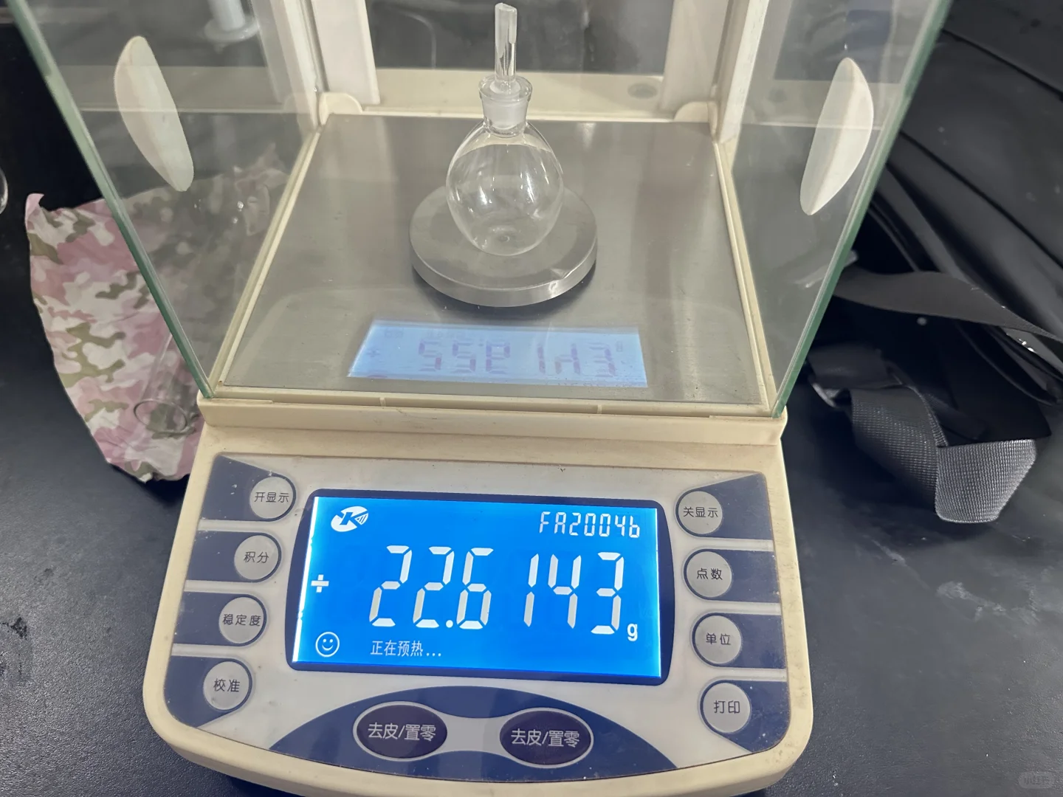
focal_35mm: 24
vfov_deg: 56.8
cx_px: 532
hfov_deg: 71.6
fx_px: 737
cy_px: 398
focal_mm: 6.86
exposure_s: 1/50
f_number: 1.78
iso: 500
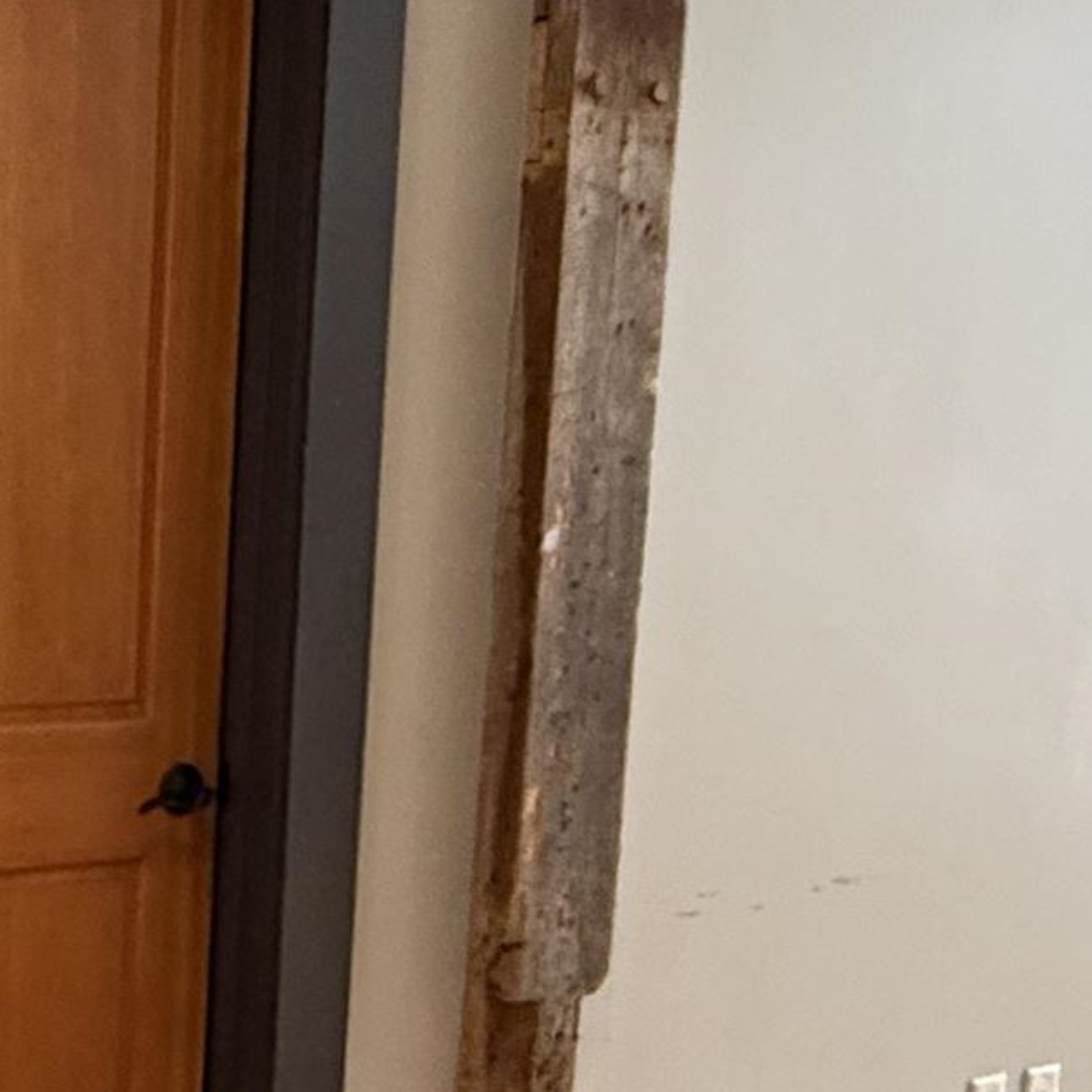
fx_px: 2141
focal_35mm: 60
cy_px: 670
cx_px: -188
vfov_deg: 28.5
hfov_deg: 25.9
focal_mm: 2.22
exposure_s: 1/60
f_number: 2.2
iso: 500
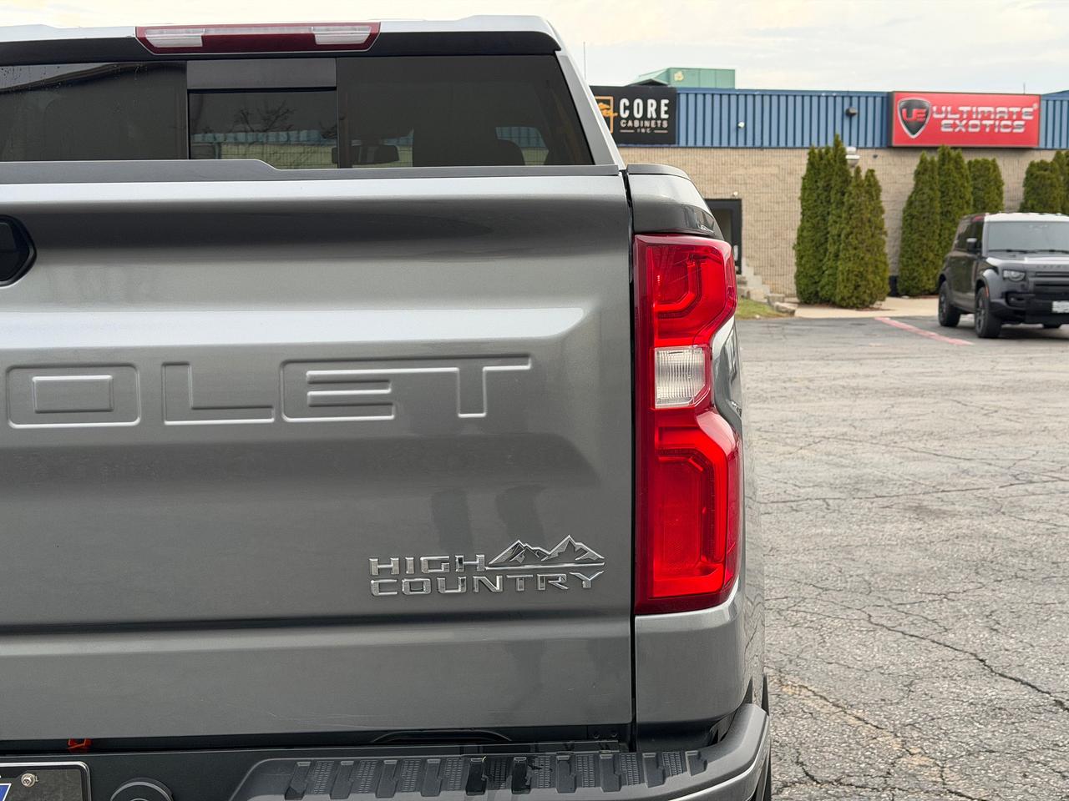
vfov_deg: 30.3
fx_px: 1482
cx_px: 534
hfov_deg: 39.7
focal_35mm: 48
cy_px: 400
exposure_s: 1/1242
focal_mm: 6.76
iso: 100
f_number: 1.78
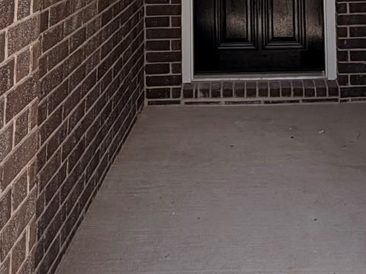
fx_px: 624
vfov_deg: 20.6
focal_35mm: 59
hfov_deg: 32.2
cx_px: 267
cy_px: -156
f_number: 2.2
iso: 40
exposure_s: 1/770
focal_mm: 2.22
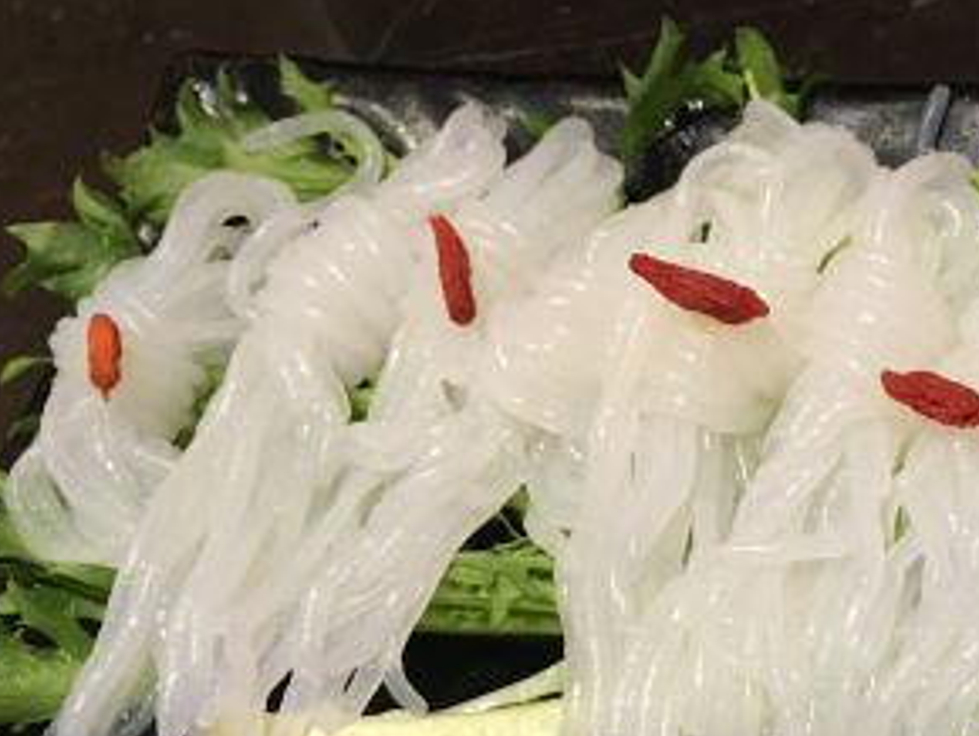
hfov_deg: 26.2
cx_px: 996
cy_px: 528
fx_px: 1981
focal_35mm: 70
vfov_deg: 20.9
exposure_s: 1/17
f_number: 2.2
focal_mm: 4.15
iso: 50
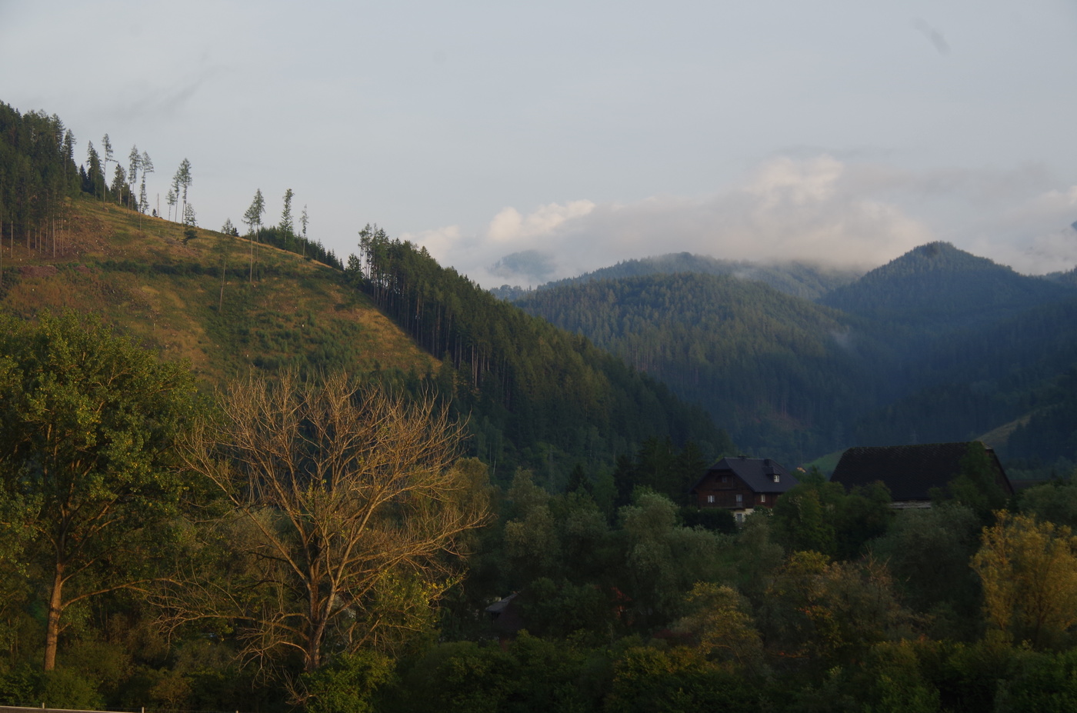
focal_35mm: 79
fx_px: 2358
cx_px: 538
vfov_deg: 17.2
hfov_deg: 25.7
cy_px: 356
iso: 200
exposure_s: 1/100
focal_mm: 53
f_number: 7.1
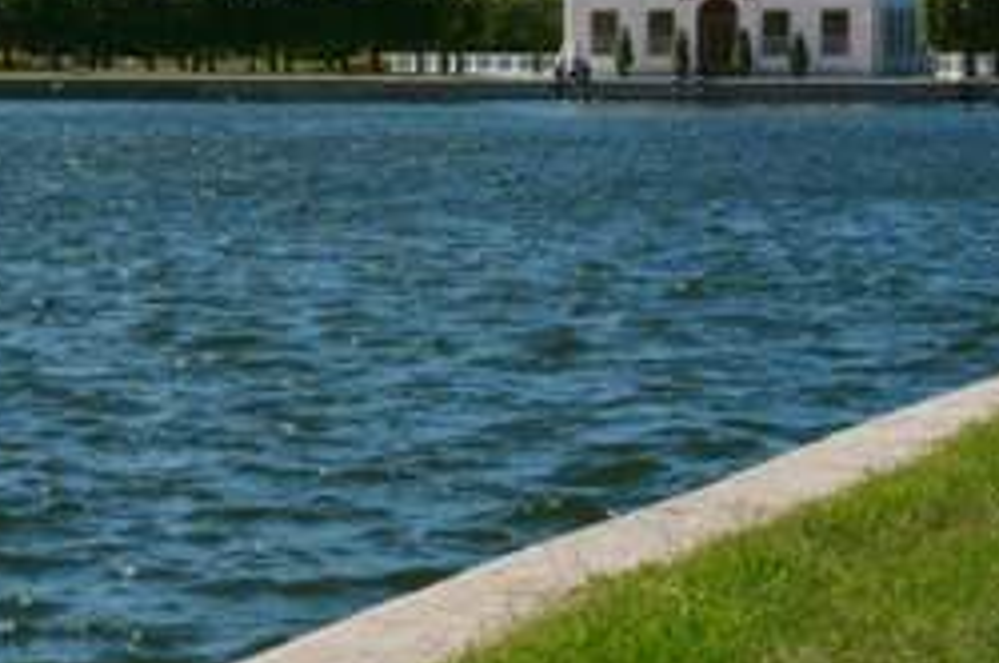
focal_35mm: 130
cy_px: 64
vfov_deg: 10.4
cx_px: -104
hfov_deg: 15.3
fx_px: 3609
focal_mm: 35
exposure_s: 1/250
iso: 200
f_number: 11
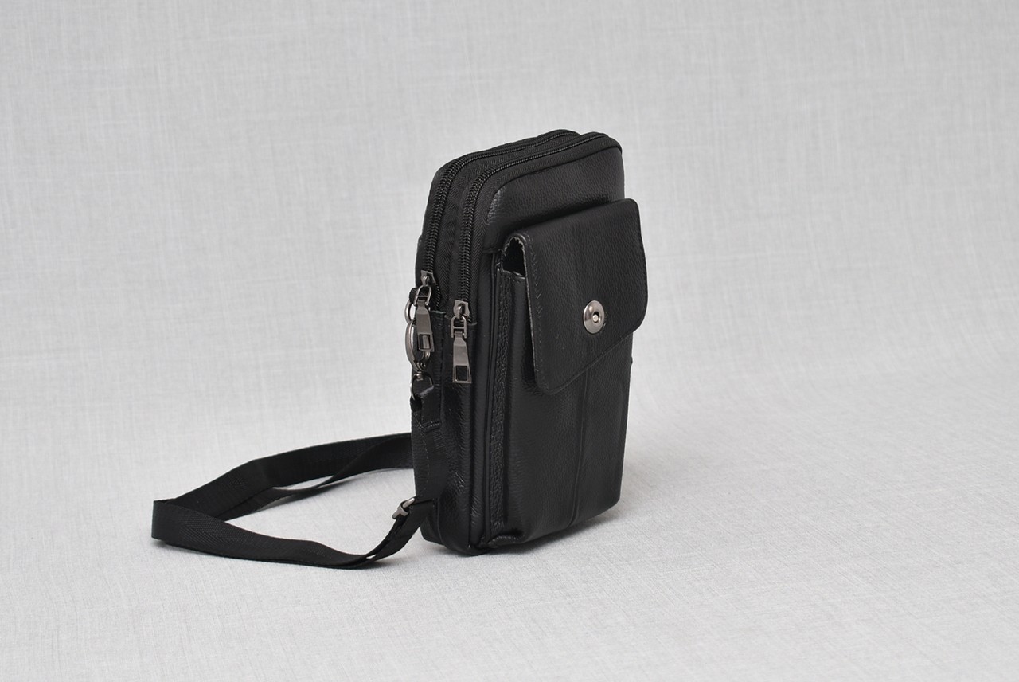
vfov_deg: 21.6
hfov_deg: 31.9
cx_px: 510
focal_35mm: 63
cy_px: 341
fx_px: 1785
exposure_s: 1/60
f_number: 5.6
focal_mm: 42
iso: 100
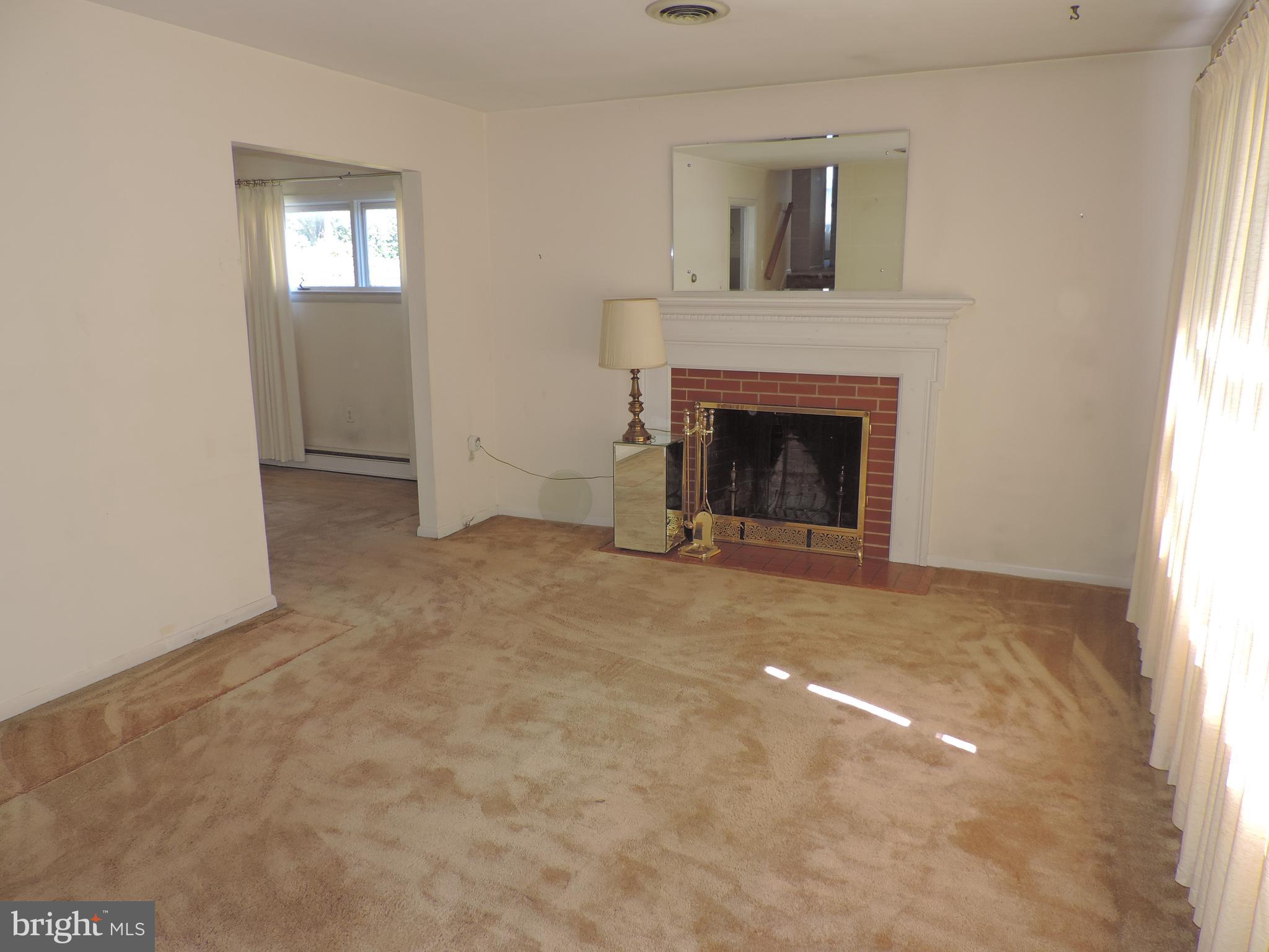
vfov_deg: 56.8
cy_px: 476
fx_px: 880
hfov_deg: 71.6
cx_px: 634
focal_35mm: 24
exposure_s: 1/40
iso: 80
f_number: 3
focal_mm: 4.3
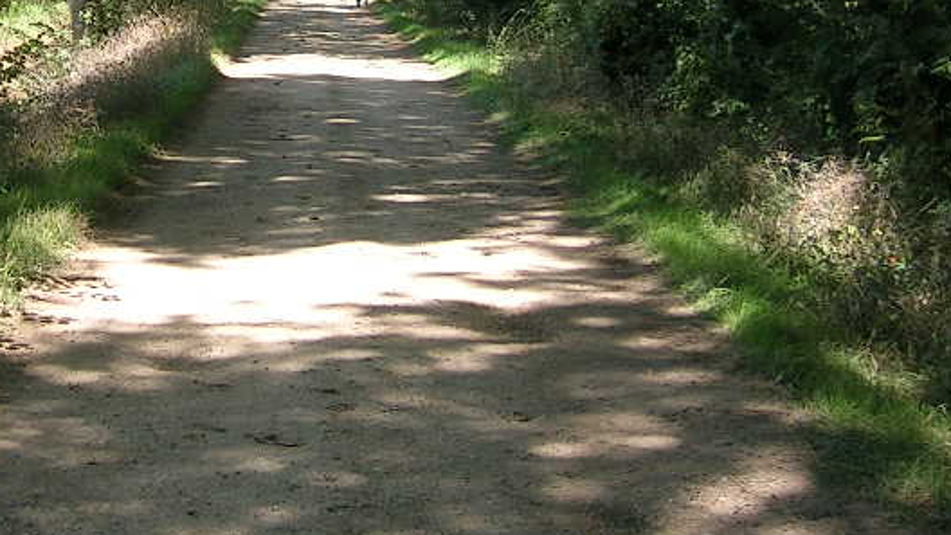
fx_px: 1866
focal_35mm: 74
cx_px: 182
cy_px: -61
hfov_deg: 28.0
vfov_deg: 15.8
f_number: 2.8
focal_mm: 5.4
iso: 50
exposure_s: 1/240
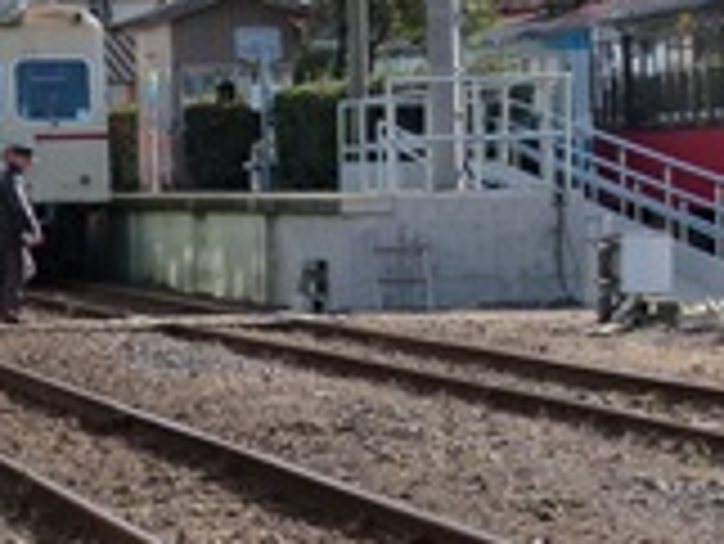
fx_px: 4563
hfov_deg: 9.1
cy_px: 139
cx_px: 319
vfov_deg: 6.8
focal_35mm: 218
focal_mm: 13.2
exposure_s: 1/800
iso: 160
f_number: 4.5
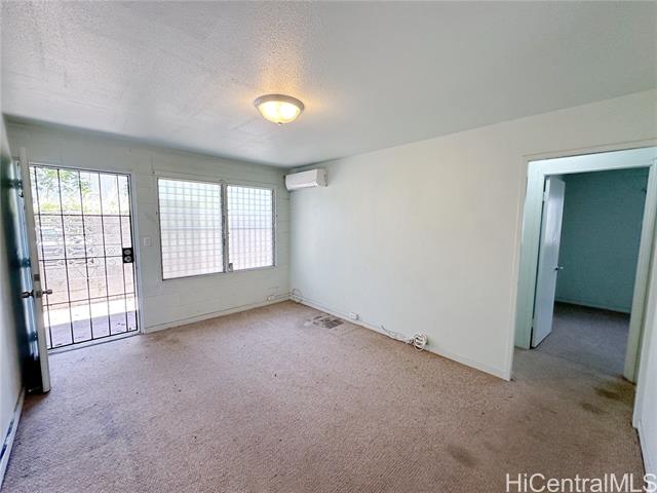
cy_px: 246
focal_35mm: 14
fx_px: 266
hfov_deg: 102.1
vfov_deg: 85.7
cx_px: 328
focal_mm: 2.22
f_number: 2.2
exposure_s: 1/120
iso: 200
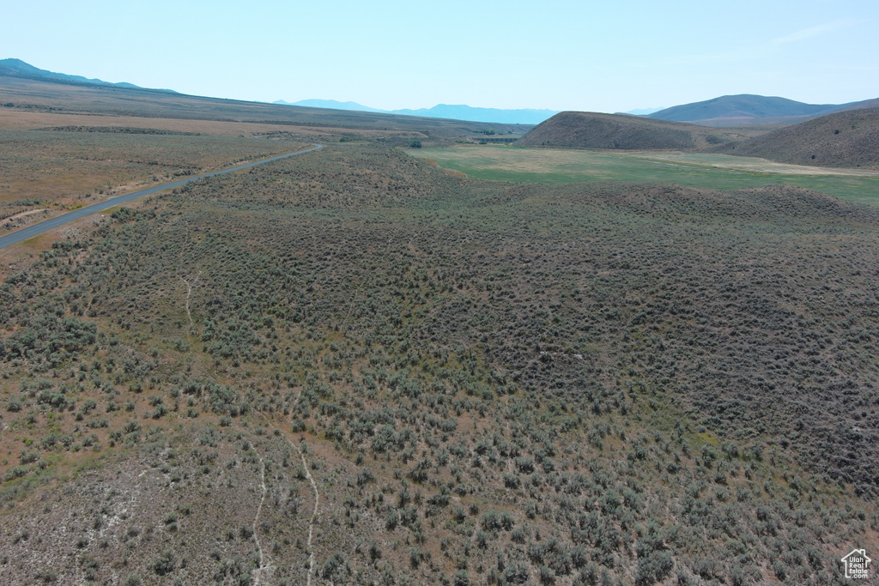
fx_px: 708
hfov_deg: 63.7
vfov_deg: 45.0
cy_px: 293
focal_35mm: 29
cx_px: 440
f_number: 2.8
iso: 101
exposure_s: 1/1534
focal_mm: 10.57
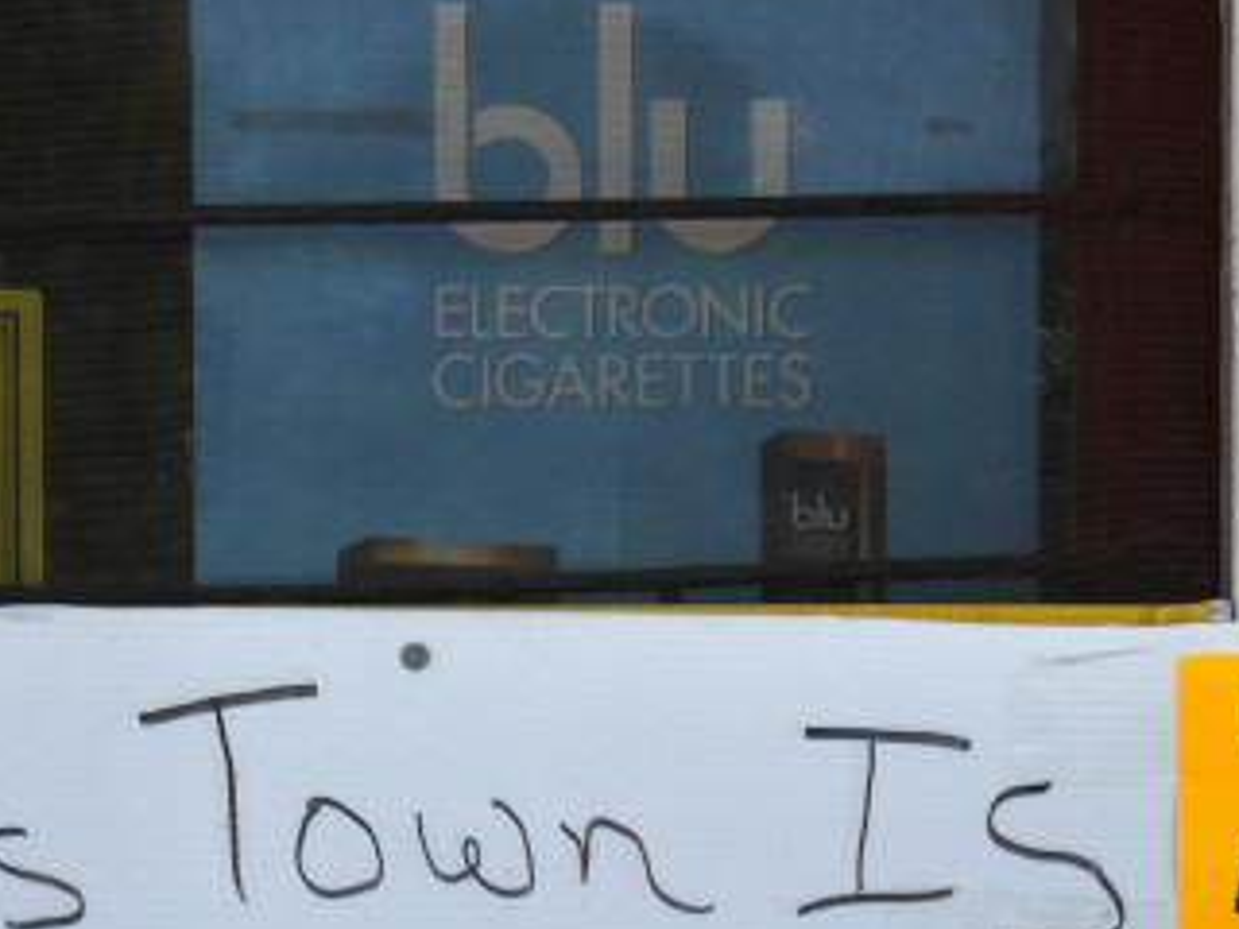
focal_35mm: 205
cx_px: 519
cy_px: 1324
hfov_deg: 9.7
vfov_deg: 7.1
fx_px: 7338
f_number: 8
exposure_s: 1/250
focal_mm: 32
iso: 160
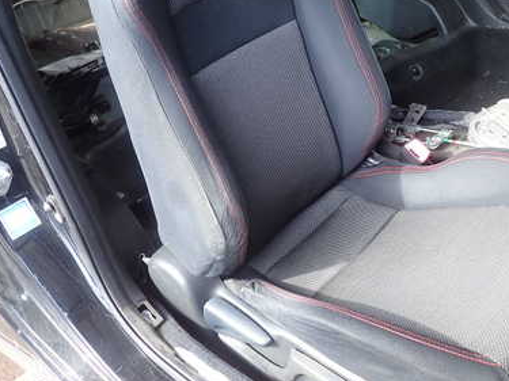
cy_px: 137
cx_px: 269
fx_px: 588
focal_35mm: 40
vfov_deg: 35.7
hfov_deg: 46.8
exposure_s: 1/100
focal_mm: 4.5
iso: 100
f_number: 2
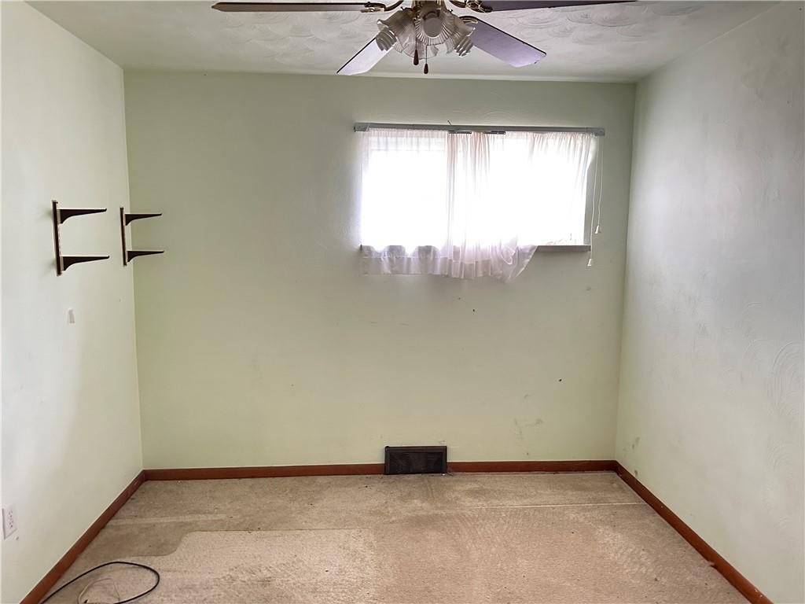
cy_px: 302
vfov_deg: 56.8
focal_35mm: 24
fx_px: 558
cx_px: 402
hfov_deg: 71.6
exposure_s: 1/30
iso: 1250
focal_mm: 6.86
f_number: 1.78
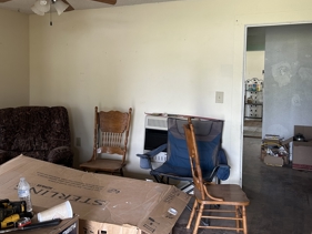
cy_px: 93
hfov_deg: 49.9
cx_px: 131
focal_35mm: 37
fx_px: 334
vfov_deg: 38.5
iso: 125
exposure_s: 1/90
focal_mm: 5.7
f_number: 1.5
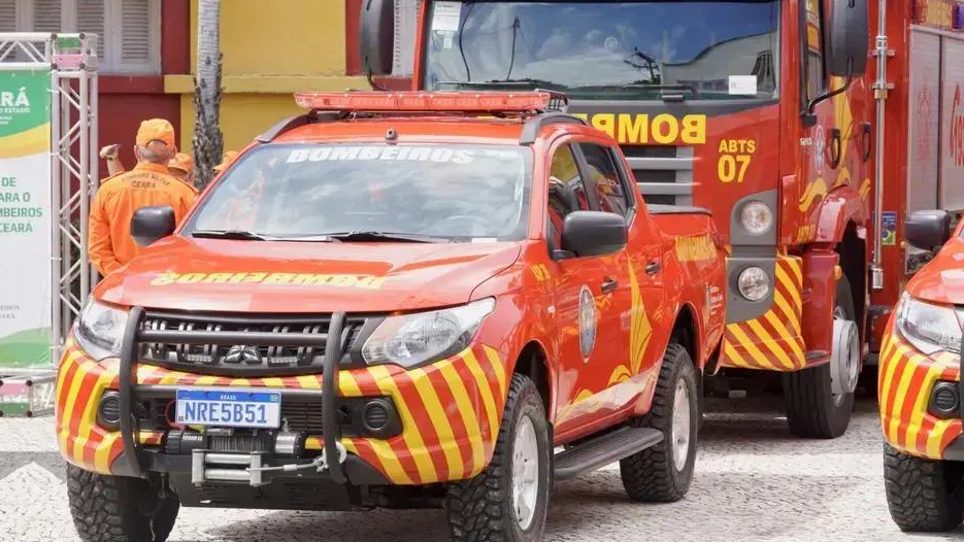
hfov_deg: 16.6
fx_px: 3298
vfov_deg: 9.4
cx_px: 483
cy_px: 231
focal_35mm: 129
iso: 400
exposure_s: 1/160
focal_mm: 122
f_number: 10
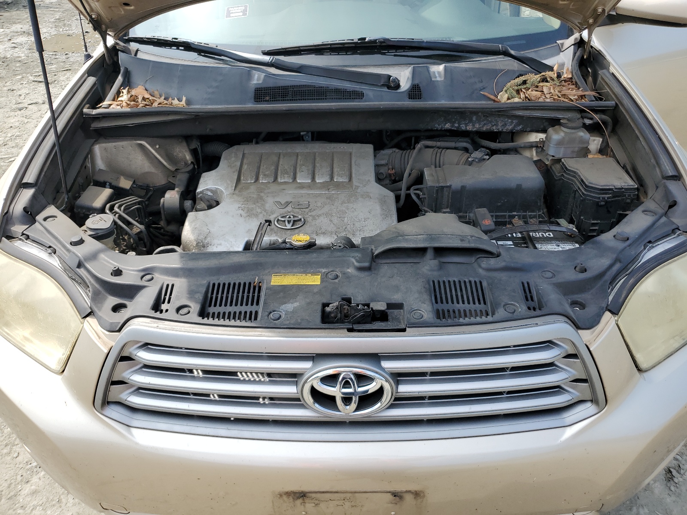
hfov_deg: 67.3
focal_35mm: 26
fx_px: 516
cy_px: 258
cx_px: 344
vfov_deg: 53.1
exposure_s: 1/1111
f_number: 1.5
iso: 50
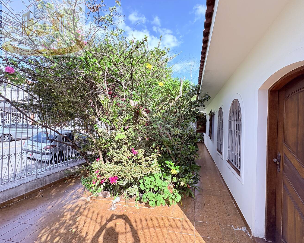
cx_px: 166
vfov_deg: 84.0
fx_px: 135
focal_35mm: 15
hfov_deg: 96.5
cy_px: 123
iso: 64
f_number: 2.2
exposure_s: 1/467
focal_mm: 2.22
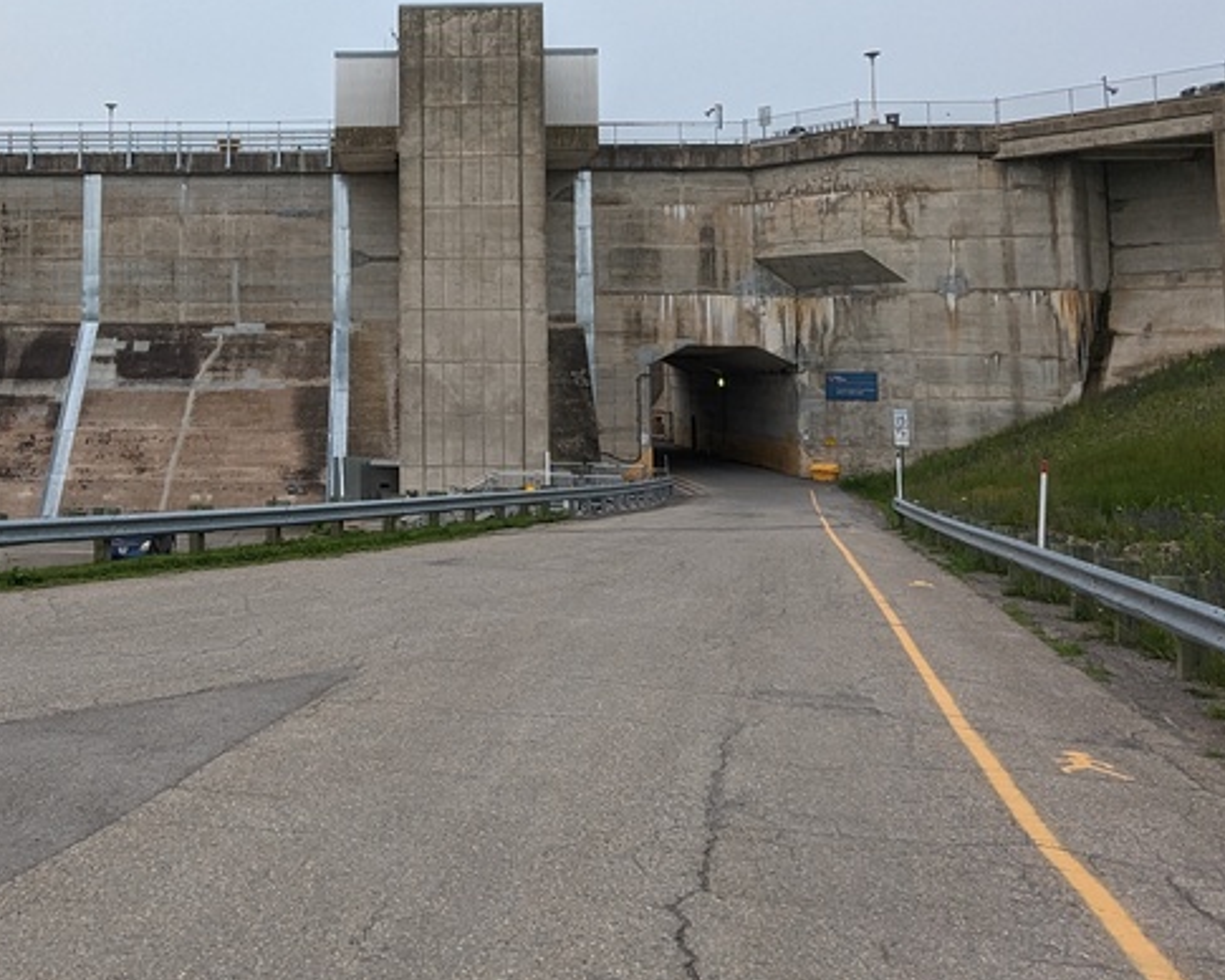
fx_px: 1196
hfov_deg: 52.2
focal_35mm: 33
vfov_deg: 43.2
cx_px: 331
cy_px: 251
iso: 49
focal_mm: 2.35
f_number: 2.2
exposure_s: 1/1333
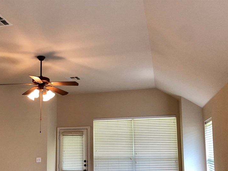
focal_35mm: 40
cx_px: 85
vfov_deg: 35.4
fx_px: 264
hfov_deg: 46.4
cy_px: 121
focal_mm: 4
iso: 40
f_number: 1.8
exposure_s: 1/24
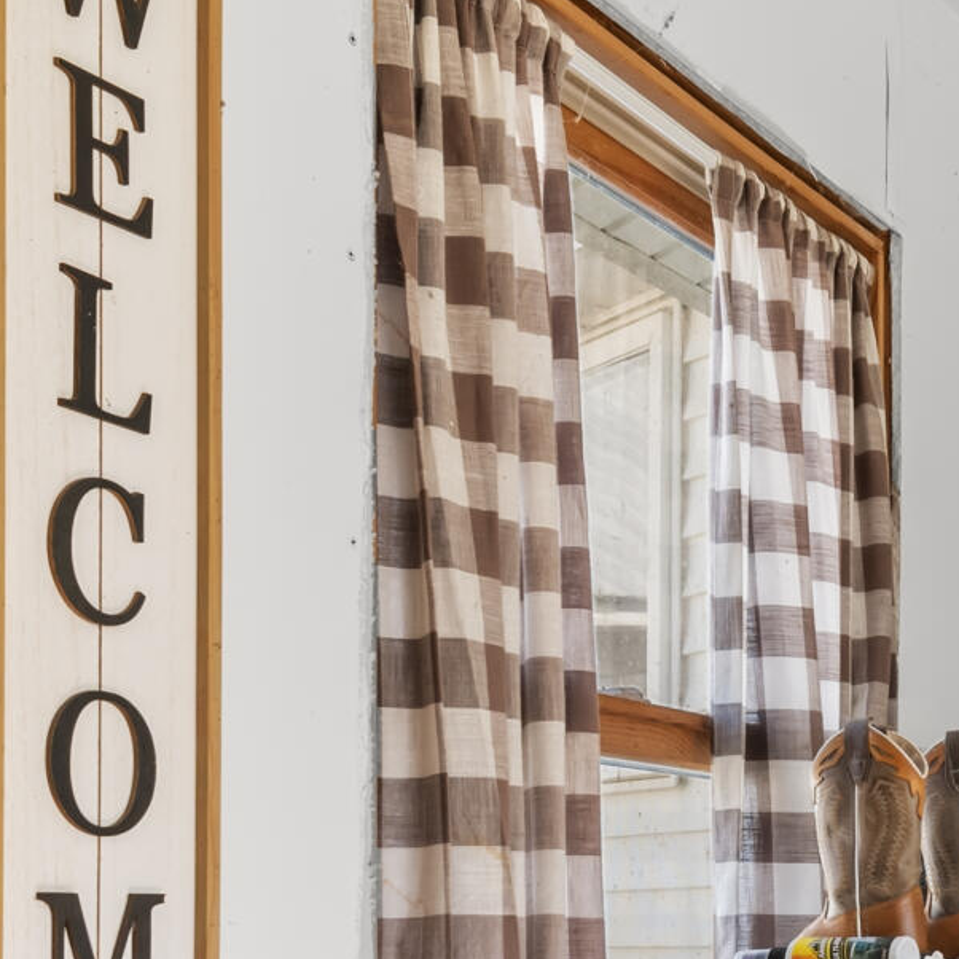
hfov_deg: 21.0
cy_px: 962
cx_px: 1359
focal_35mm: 72
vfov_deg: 23.0
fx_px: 2257
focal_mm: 17
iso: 320
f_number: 9
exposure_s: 1/13
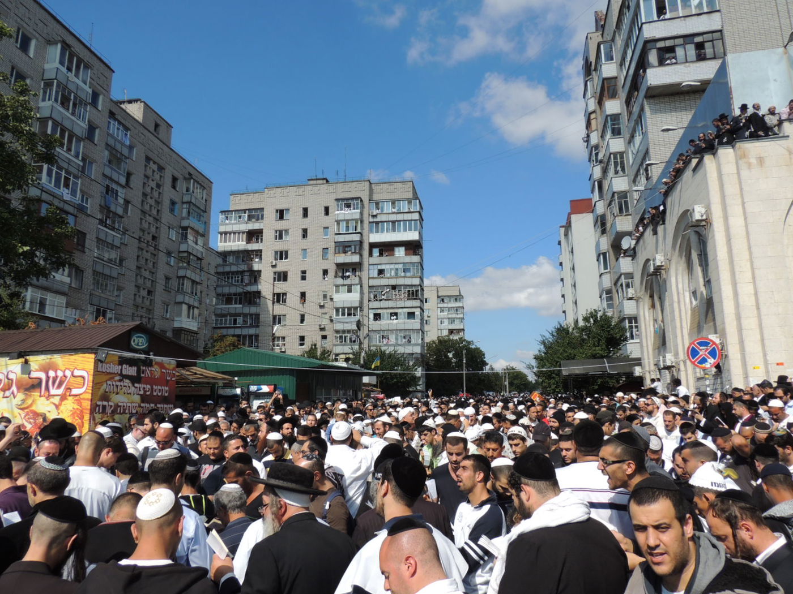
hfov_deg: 71.6
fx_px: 550
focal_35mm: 24
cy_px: 297
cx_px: 396
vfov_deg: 56.8
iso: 100
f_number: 3.7
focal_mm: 4.3
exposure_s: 1/1000
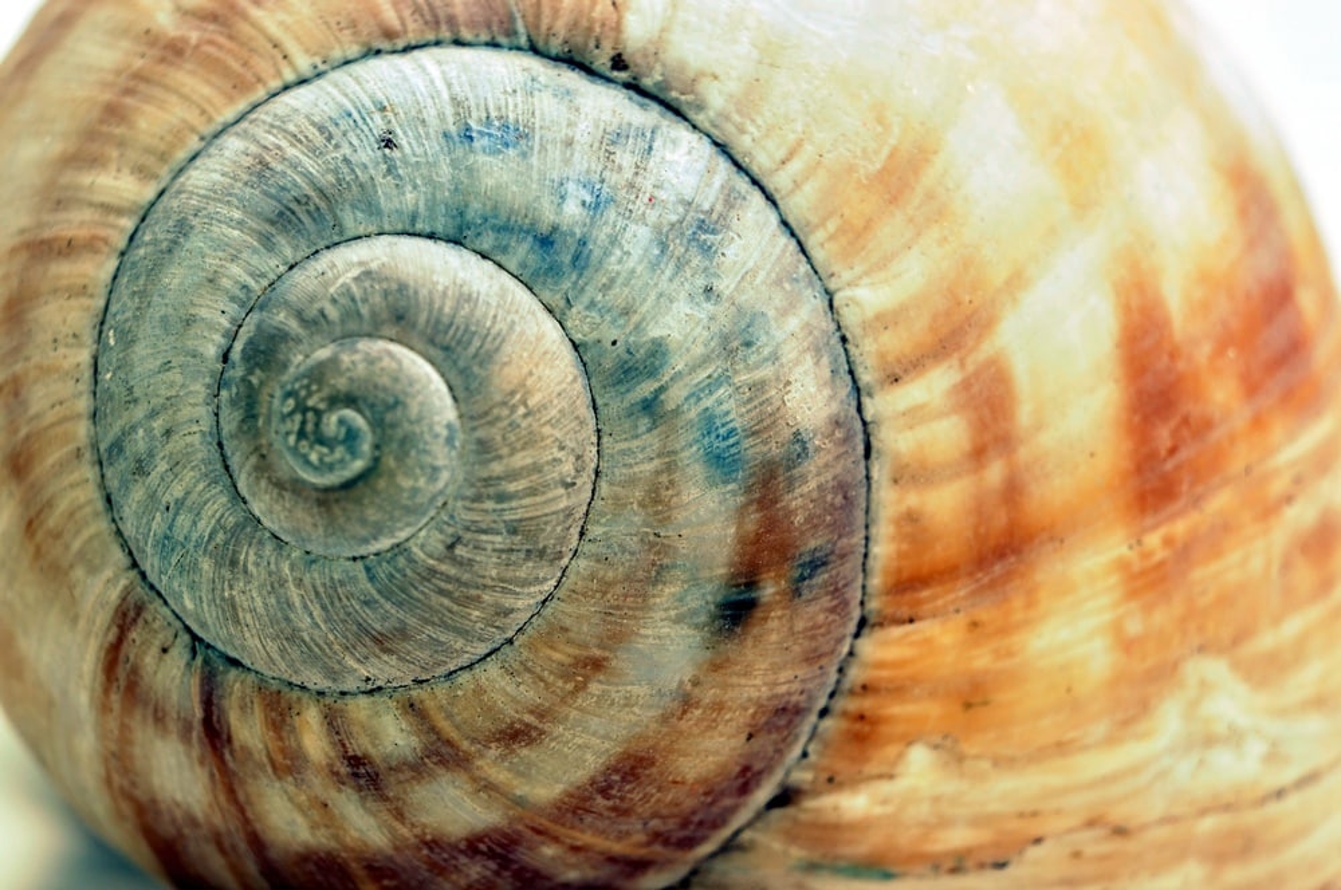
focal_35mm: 174
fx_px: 6473
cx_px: 670
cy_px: 445
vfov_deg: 7.9
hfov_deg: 11.8
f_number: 11
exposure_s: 5
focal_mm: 116
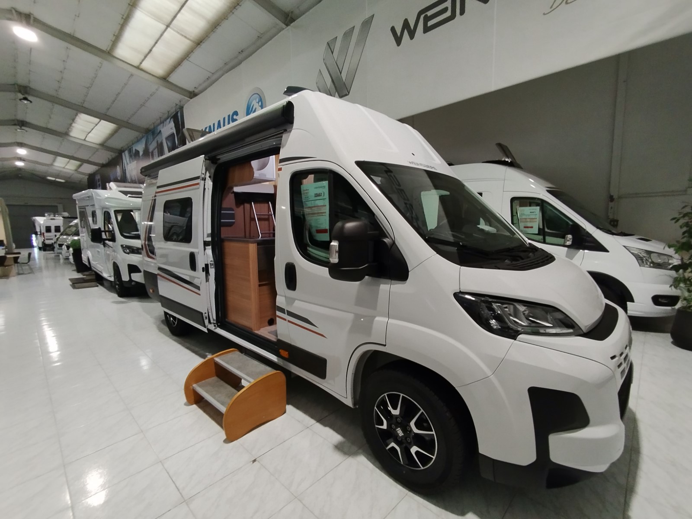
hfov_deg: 94.5
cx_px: 346
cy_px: 260
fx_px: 320
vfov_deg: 78.1
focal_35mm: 16
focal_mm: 1.65
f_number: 2.2
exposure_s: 1/33.3
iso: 170
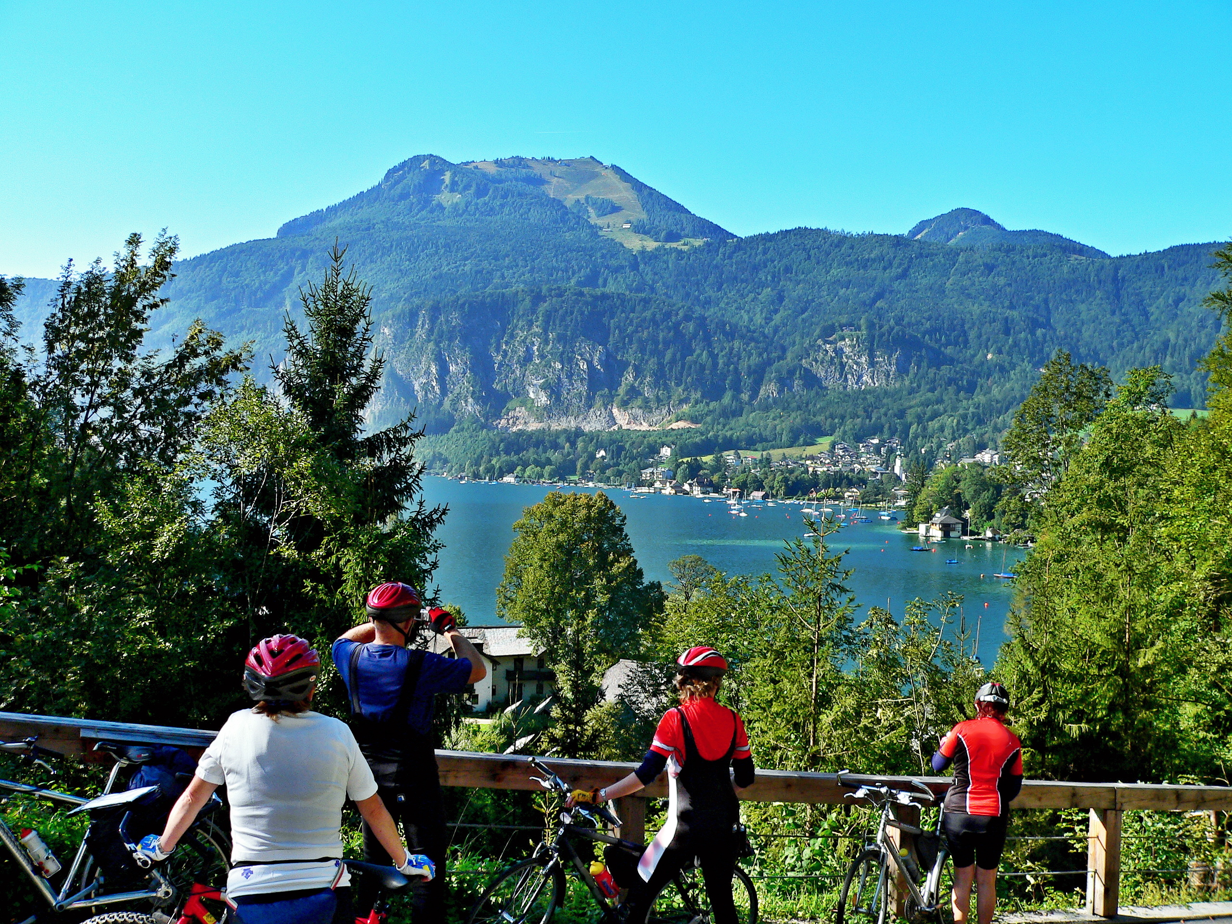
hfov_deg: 51.4
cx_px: 616
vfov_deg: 39.7
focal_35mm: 36
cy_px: 462
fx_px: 1281
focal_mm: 6
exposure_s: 1/320
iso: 80
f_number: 4
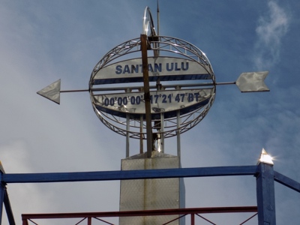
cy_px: 112
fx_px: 1456
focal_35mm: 168
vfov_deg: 8.8
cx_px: 150
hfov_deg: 11.8
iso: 80
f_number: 5.3
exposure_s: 1/1500
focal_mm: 29.9
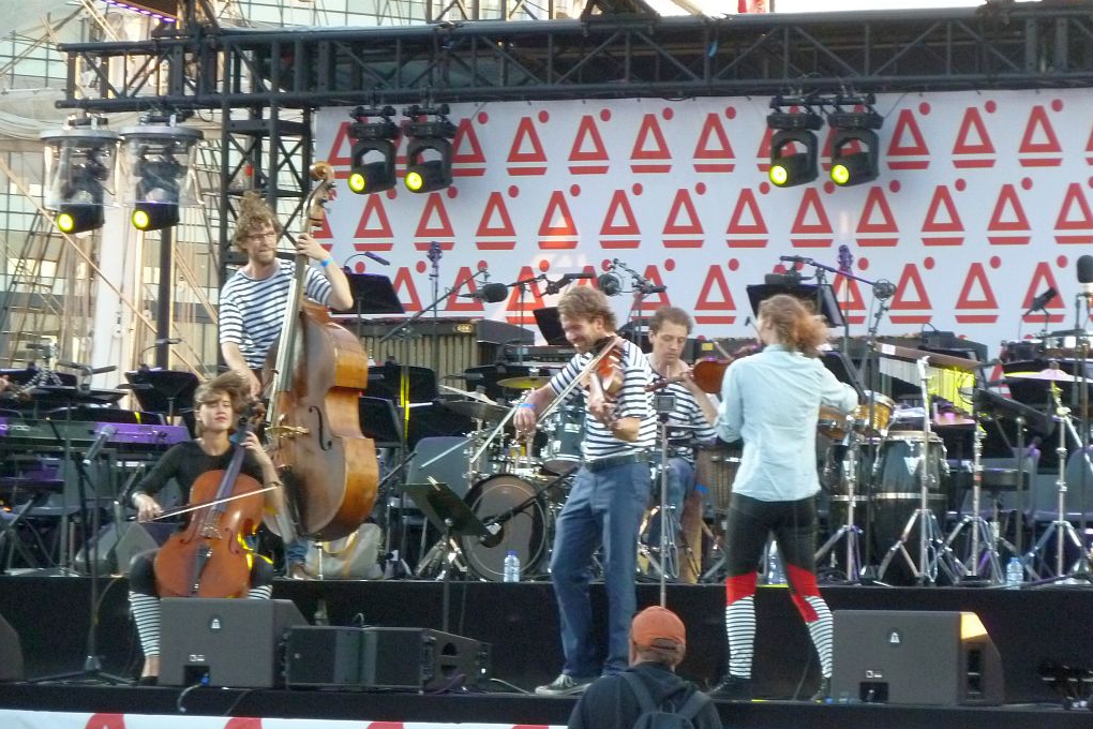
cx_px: 548
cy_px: 404
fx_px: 5768
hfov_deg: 10.8
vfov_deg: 7.2
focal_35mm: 190
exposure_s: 1/125
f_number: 4.5
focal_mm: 29.9
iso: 500
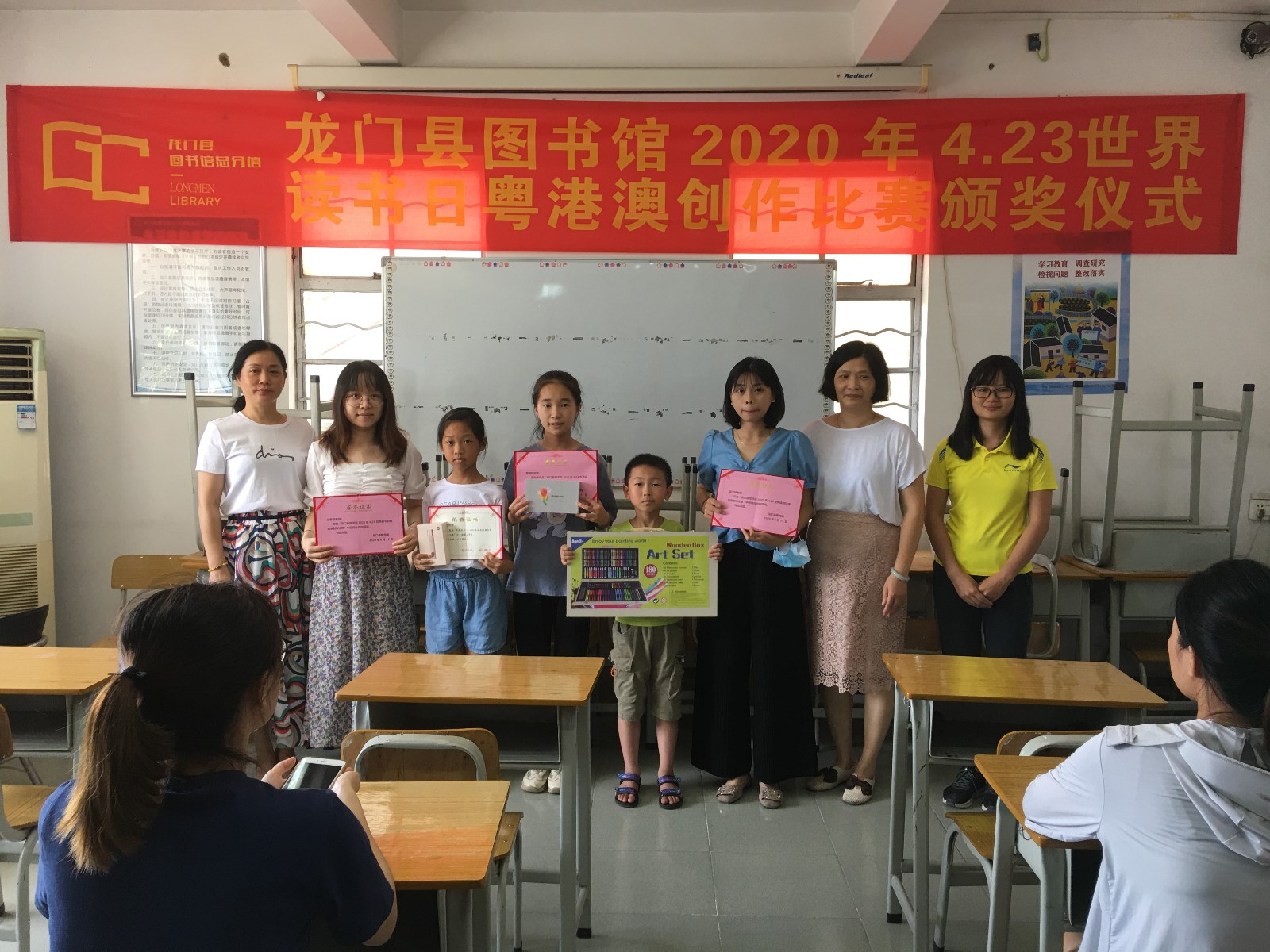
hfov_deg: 61.7
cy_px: 476
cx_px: 635
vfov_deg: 48.2
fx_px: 1064
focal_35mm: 29
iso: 32
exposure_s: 1/33
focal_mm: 4.15
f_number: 2.2
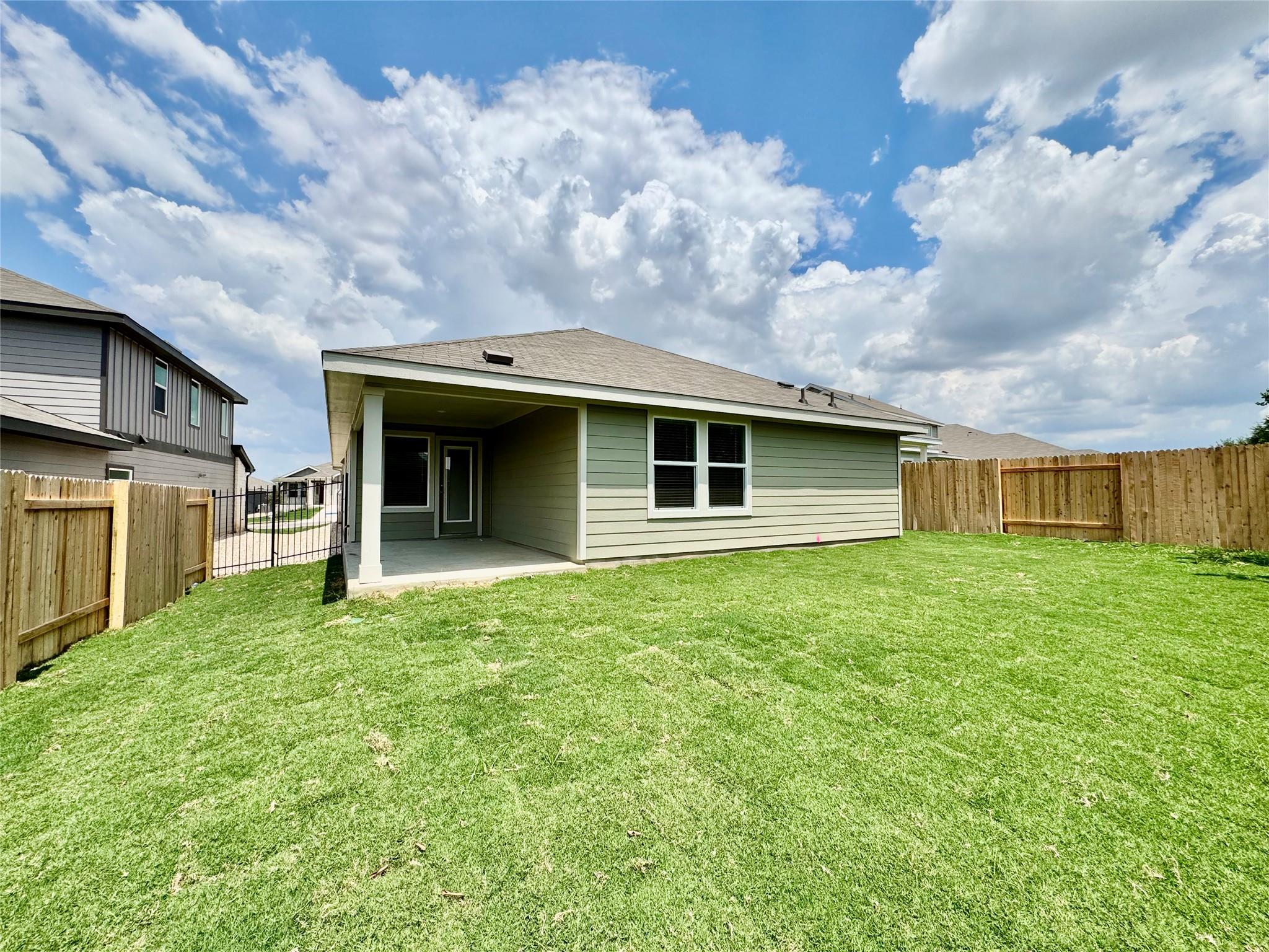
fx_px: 513
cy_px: 476
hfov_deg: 102.1
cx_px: 634
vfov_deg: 85.7
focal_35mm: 14
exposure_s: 1/2674
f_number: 2.2
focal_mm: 2.22
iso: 50
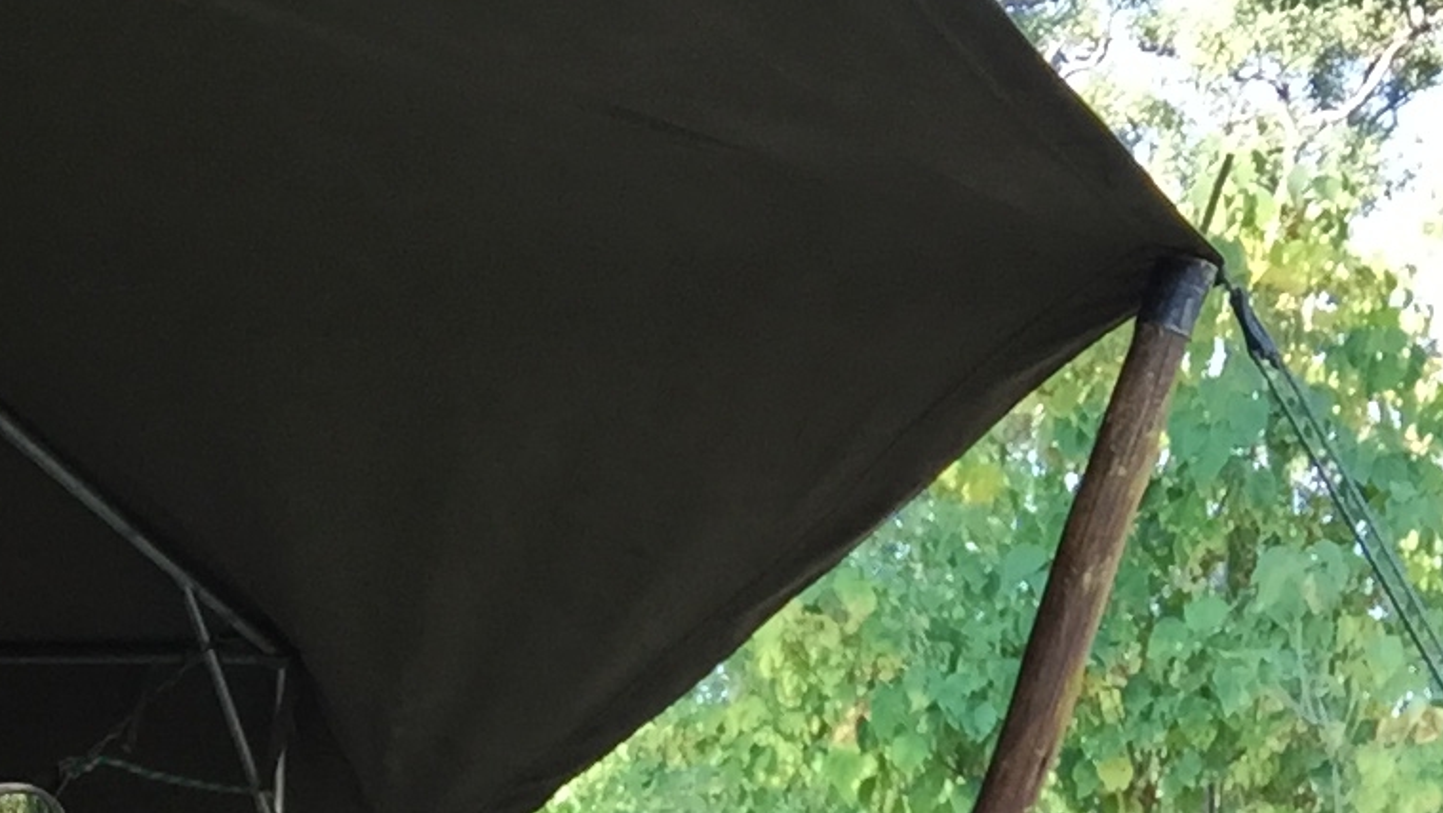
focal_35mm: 57
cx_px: 459
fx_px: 2182
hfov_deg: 36.2
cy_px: 908
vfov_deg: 20.1
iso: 40
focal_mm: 2.65
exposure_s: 1/50
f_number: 2.2
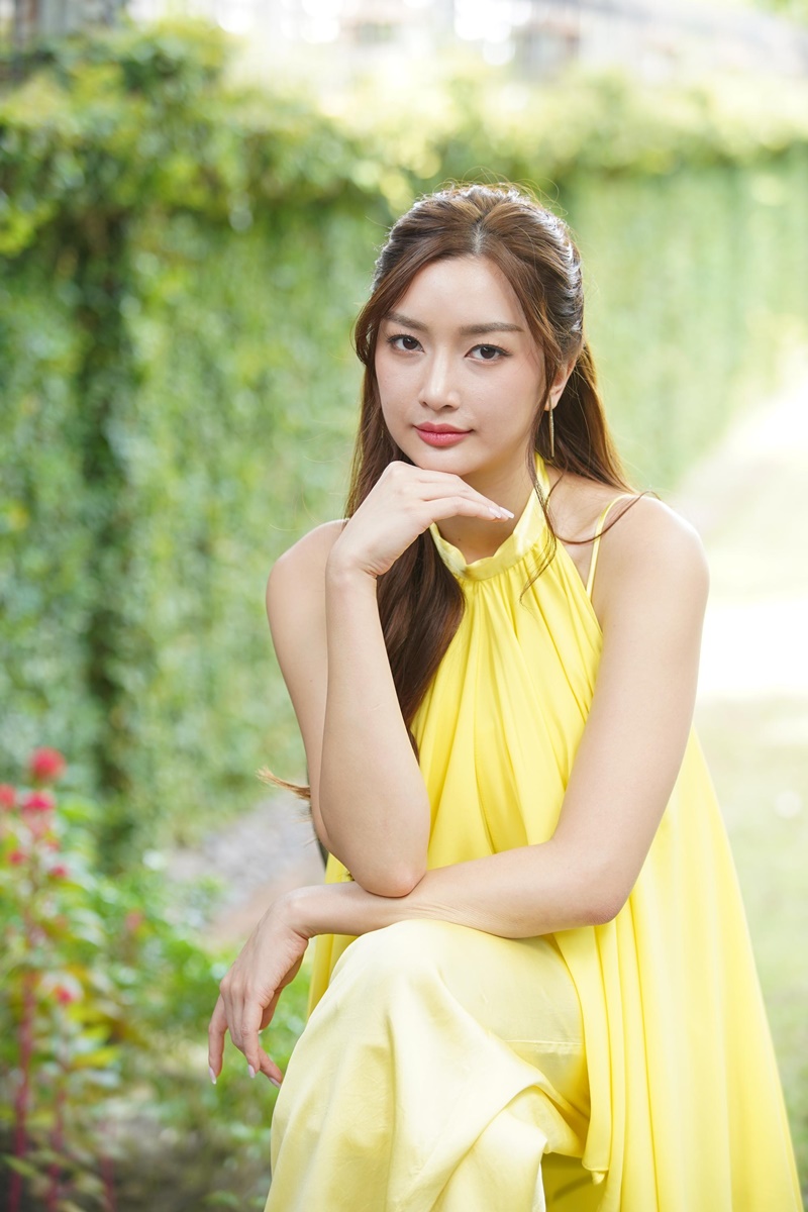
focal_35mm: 88
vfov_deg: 23.1
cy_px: 606
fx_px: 2962
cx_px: 404
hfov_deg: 15.5
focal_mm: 88
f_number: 3.2
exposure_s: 1/160
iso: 320
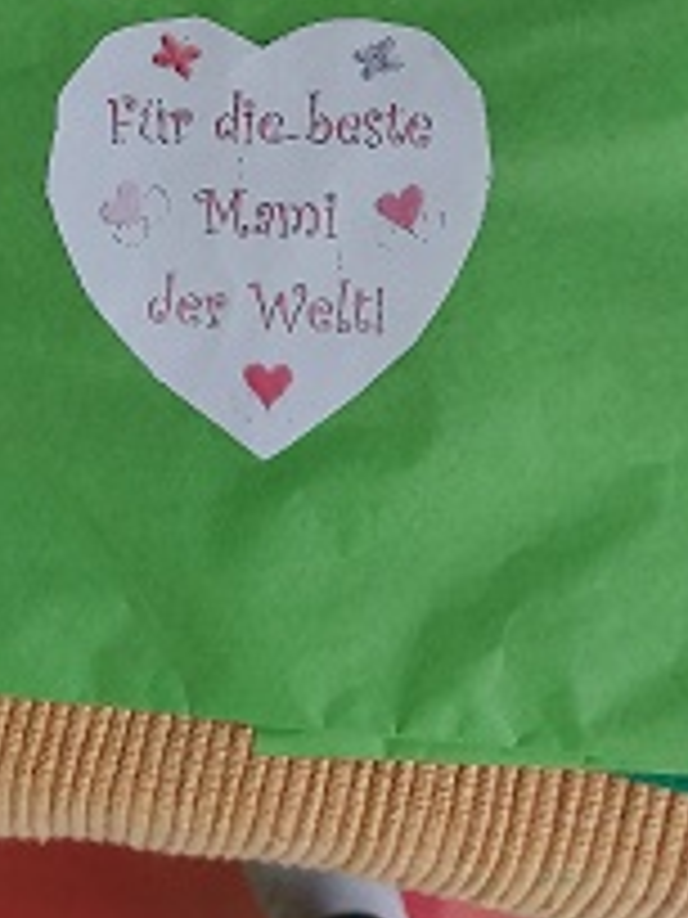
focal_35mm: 52
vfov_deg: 34.2
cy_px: 45
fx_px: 1378
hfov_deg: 28.0
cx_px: 310
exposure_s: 1/50
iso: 200
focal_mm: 4
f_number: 1.8
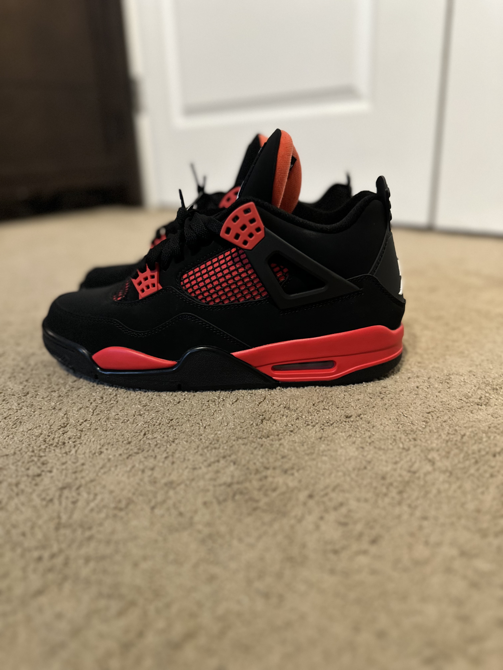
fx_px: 465
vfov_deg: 71.6
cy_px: 335
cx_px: 252
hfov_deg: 56.8
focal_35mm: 24
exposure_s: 1/60
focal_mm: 6.86
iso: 640
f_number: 1.78
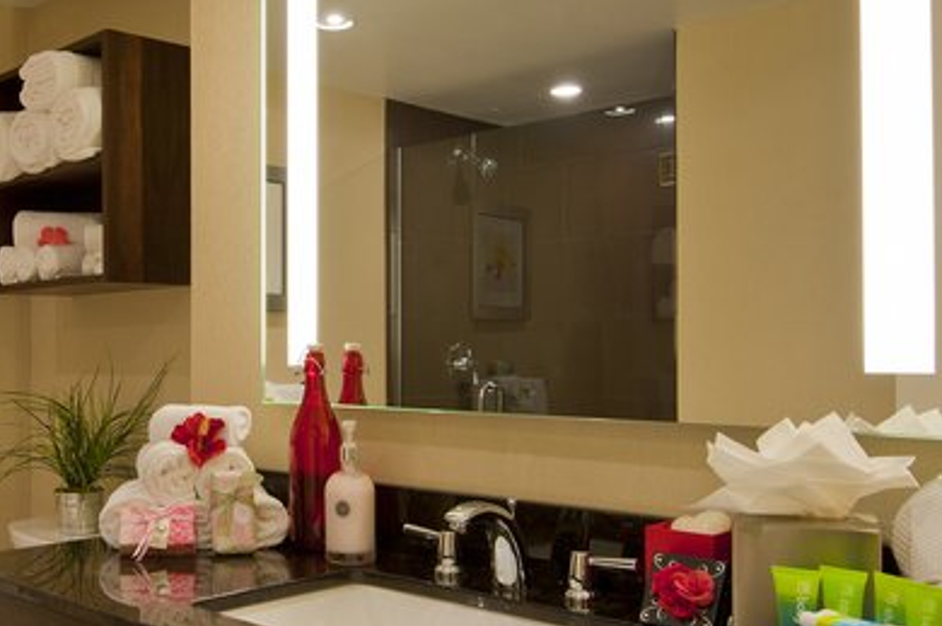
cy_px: 288
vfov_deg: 34.1
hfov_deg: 47.0
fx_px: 1019
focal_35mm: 39
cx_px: 188
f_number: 8
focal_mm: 19
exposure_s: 1/4
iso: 200
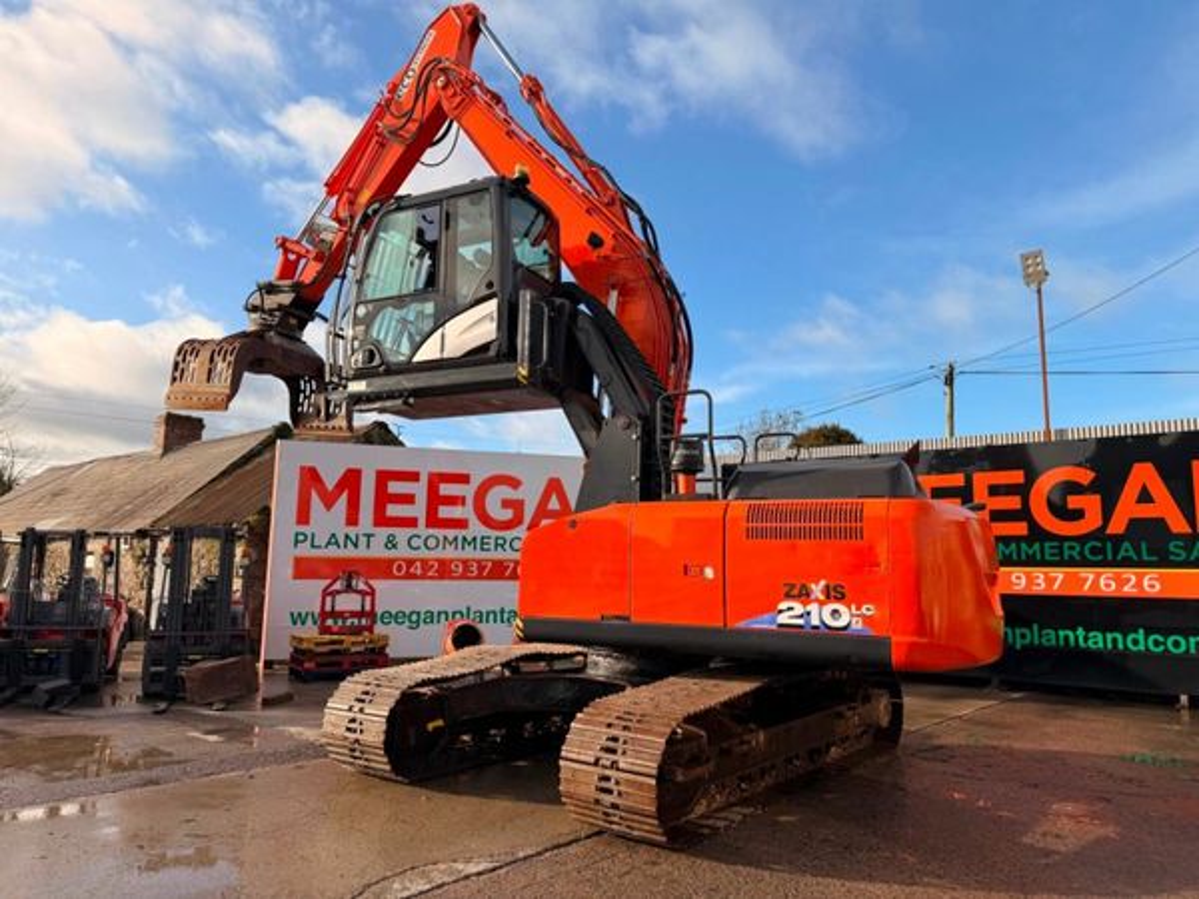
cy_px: 450
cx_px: 600
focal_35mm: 24
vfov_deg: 56.8
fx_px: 831
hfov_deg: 71.6
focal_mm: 6.76
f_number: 1.78
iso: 80
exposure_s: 1/2703
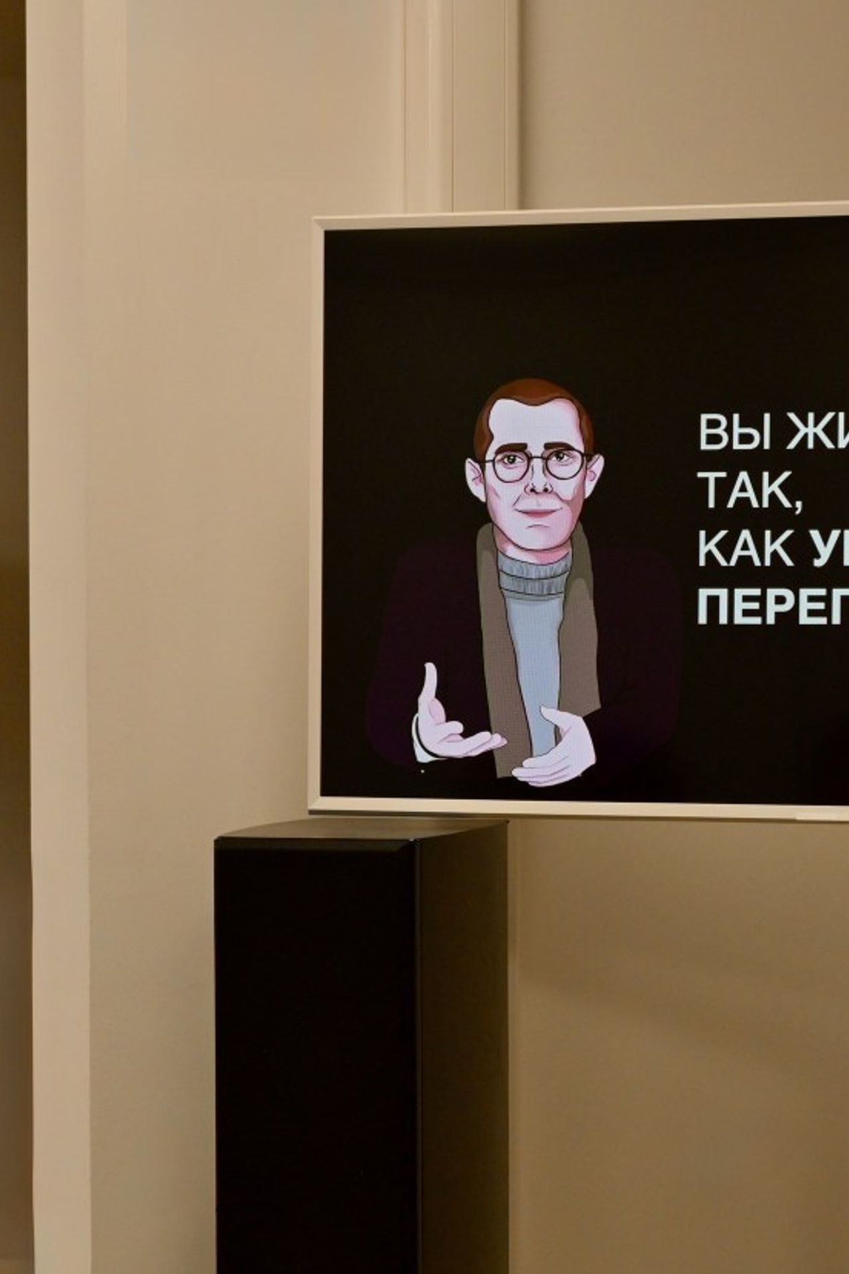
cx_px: 424
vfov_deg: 39.6
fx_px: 1769
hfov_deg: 27.0
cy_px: 637
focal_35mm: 50
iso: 800
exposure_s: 1/250
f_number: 5
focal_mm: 50
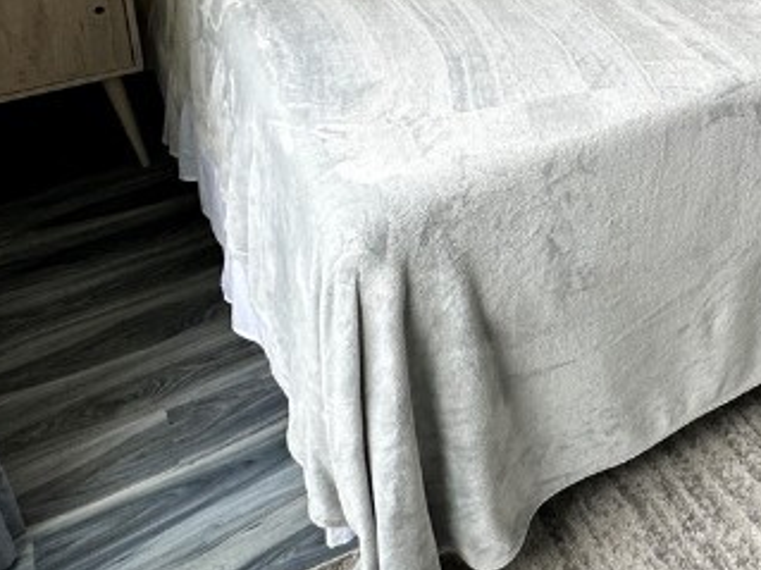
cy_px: -103
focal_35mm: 45
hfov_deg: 36.5
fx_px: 989
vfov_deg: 28.3
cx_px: 811
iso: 80
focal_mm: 2.22
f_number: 2.2
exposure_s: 1/120
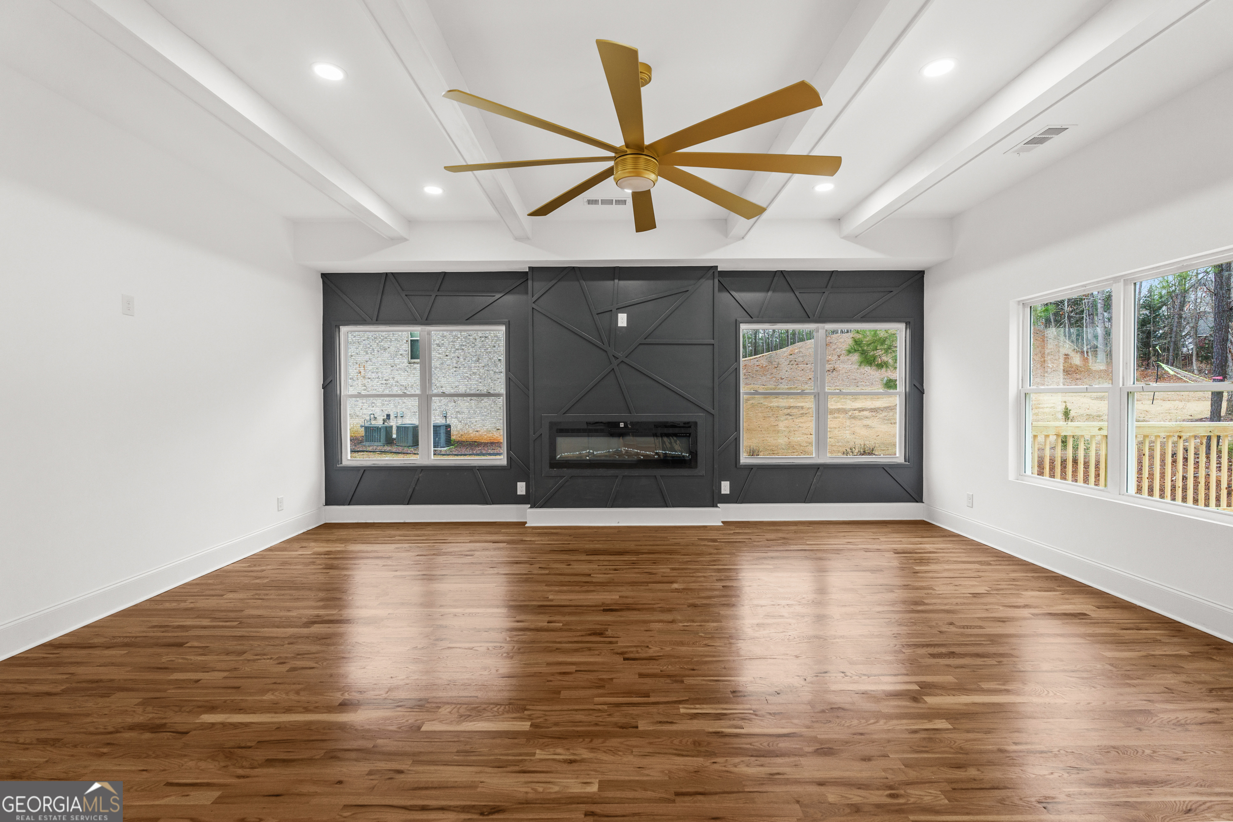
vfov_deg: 73.8
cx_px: 616
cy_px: 411
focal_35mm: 16
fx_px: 548
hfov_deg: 96.7
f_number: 5.6
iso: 1250
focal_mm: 16
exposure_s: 1/20
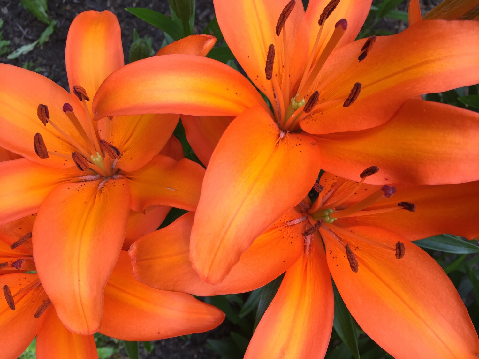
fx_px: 401
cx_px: 240
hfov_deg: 61.7
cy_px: 180
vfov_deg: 48.2
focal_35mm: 29
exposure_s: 1/134
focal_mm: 4.15
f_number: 2.2
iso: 32
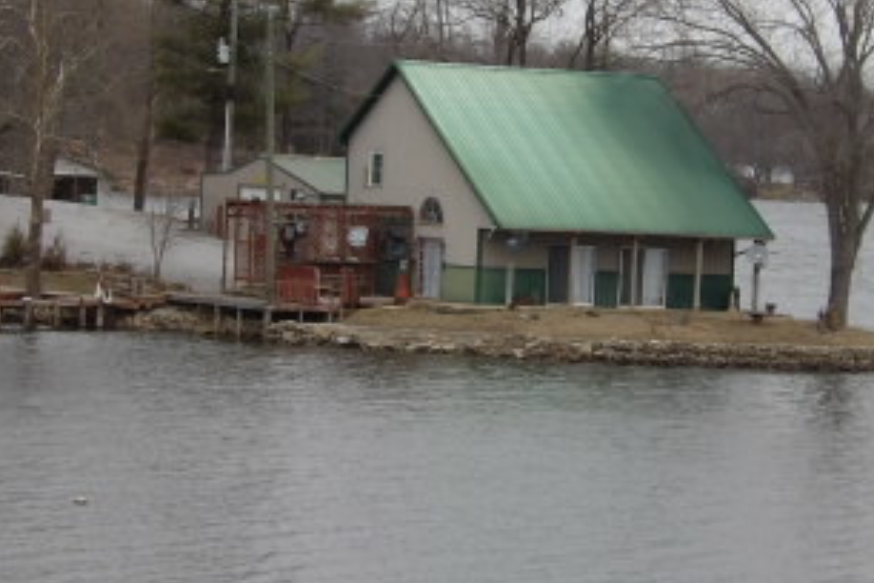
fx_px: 4491
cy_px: 274
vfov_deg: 7.4
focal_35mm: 185
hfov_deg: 11.1
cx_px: 474
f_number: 7.2
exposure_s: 1/168
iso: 100
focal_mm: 15.3
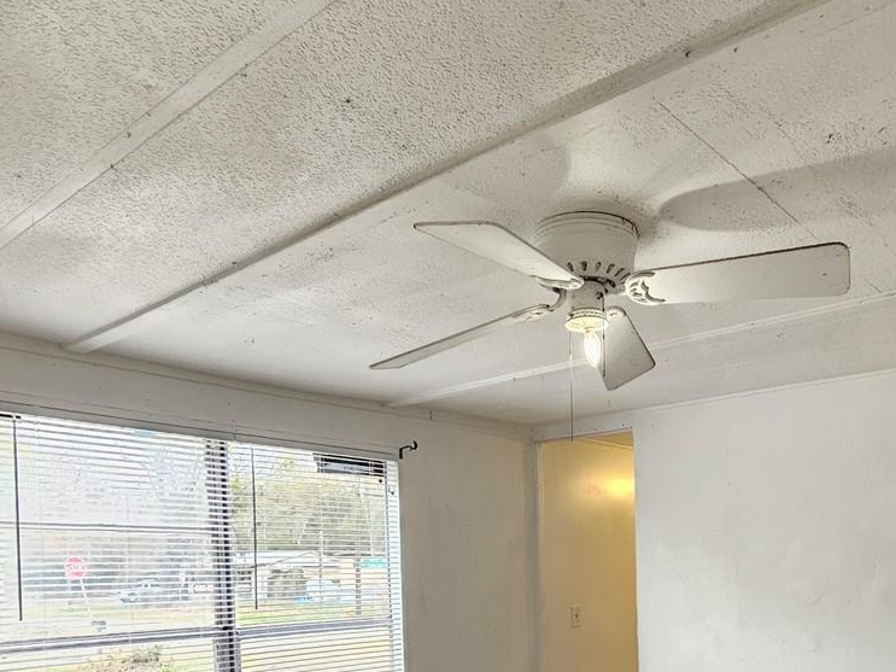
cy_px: 584
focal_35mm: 28
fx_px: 725
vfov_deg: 45.8
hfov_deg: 62.2
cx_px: 584
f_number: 2.2
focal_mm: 2.2
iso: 50
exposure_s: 1/60
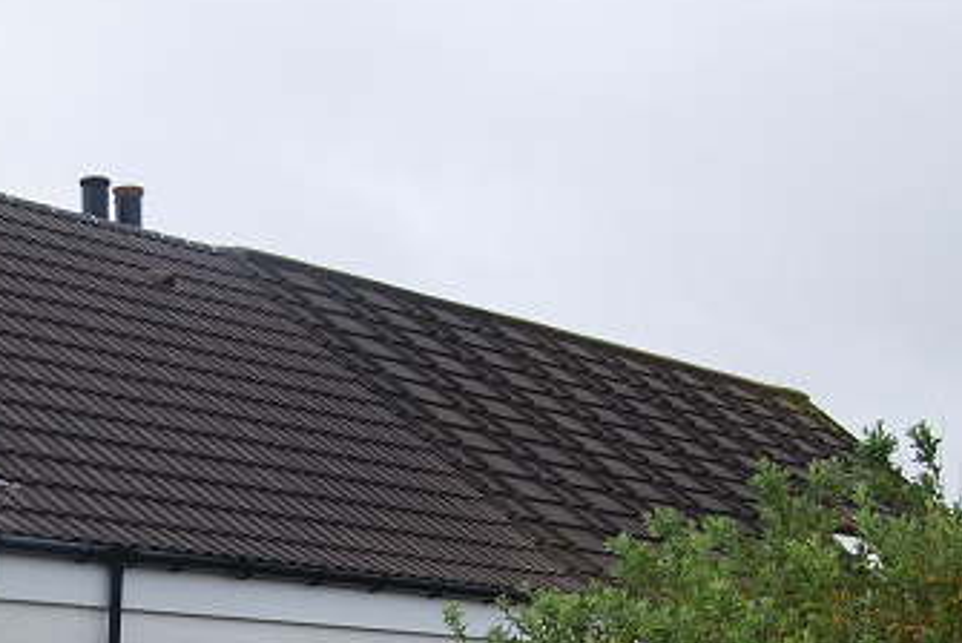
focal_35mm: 78
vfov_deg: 17.0
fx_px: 2086
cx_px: 155
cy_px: 680
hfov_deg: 25.4
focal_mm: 18
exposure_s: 1/200
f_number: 7.1
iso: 100
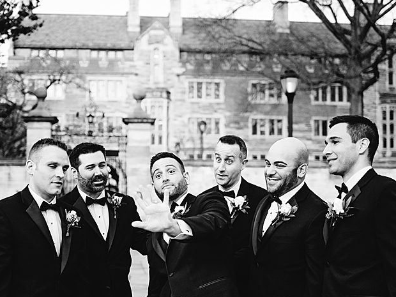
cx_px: 170
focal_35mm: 51
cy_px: 179
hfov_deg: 37.4
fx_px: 583
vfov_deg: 28.5
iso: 500
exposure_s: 1/800
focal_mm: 35
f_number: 1.8
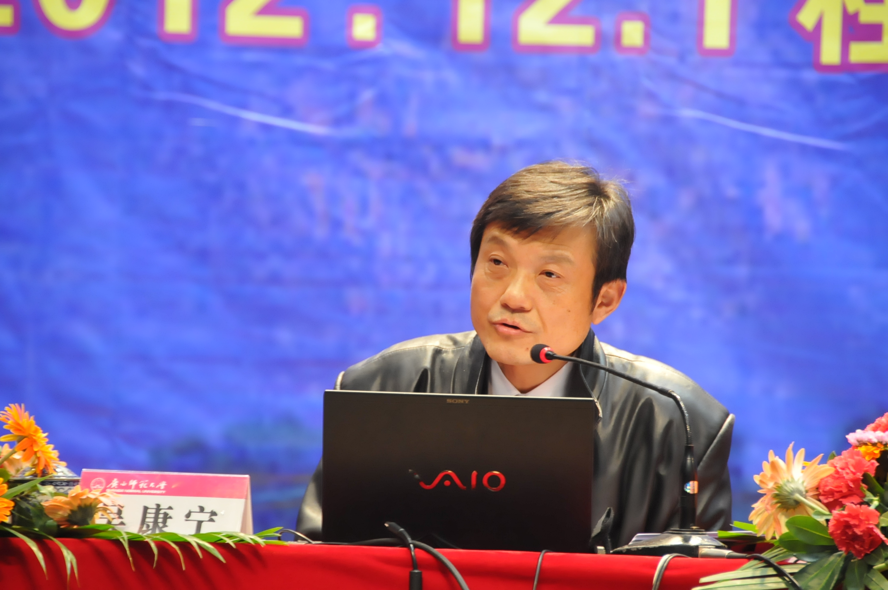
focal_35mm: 225
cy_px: 295
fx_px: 5543
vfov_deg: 6.1
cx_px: 444
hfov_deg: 9.2
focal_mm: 150
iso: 1600
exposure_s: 1/30
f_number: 5.6
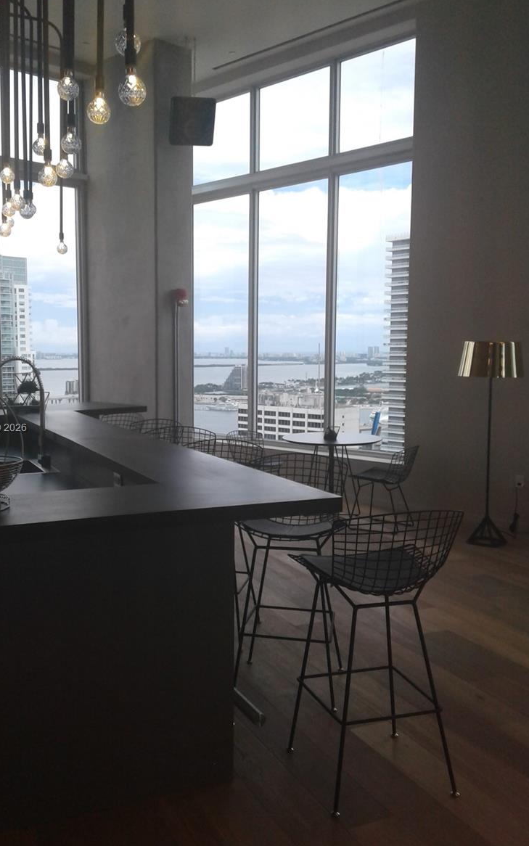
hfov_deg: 35.3
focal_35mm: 36
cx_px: 219
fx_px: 830
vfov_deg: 54.0
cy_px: 429
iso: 50
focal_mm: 3.3
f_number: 2.2
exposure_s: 1/437
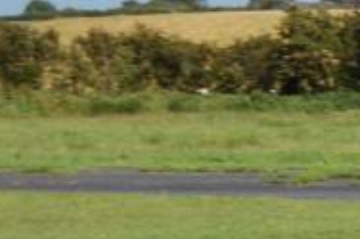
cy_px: 199
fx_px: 4138
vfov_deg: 3.3
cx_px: 753
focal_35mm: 414
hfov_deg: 4.9
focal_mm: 65
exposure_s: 1/640
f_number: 9
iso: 200
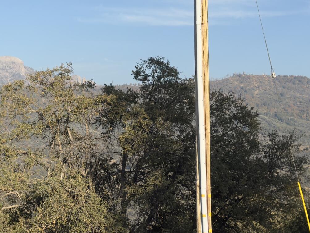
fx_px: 967
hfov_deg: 17.8
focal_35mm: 108
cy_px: 6
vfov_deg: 13.5
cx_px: 8
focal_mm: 6.76
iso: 100
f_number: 1.78
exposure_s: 1/3058
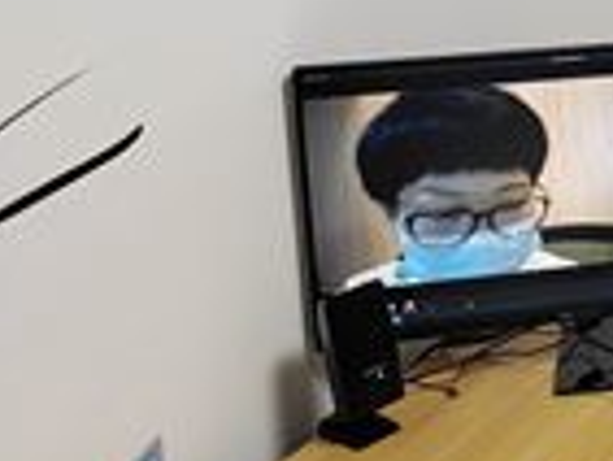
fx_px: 2038
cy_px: -100
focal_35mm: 115
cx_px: 1256
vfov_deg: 12.6
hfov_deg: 14.1
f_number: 1.9
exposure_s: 1/100
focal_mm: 5.52
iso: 448
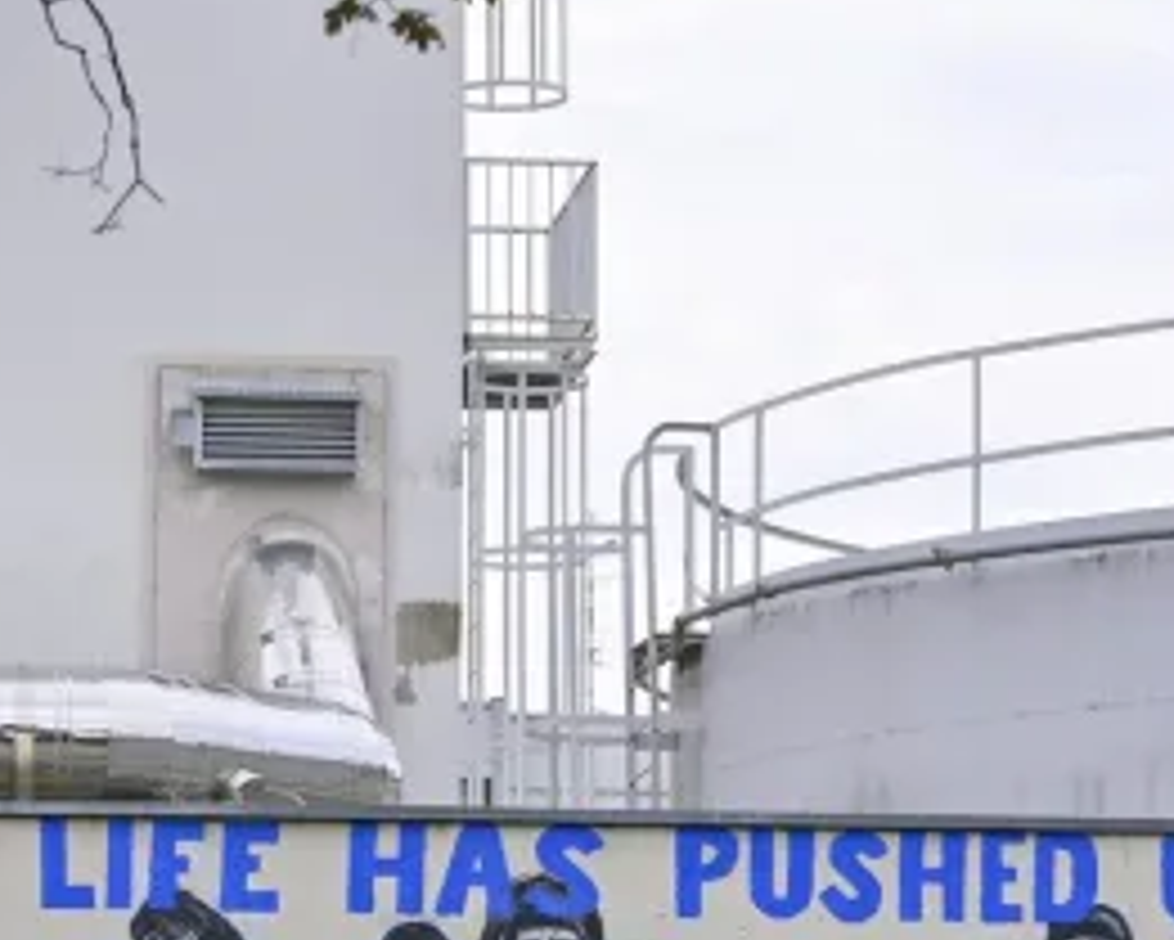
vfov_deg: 8.1
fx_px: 6639
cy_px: 713
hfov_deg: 10.1
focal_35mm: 191
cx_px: 630
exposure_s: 1/1250
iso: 160
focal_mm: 70
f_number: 2.8
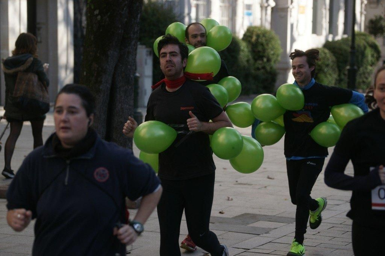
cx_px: 192
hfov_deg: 17.1
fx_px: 1283
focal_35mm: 120
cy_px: 128
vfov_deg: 11.4
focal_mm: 120
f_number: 4.5
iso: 250
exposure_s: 1/500
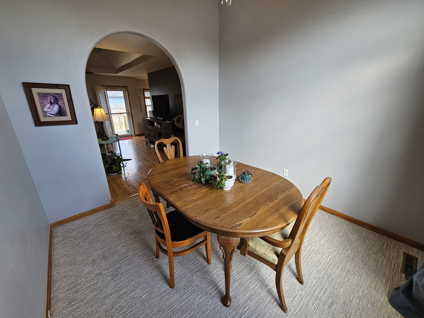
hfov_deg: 106.2
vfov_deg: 89.9
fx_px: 159
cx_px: 212
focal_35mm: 13
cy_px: 159
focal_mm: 2.2
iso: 80
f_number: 2.2
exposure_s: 1/120
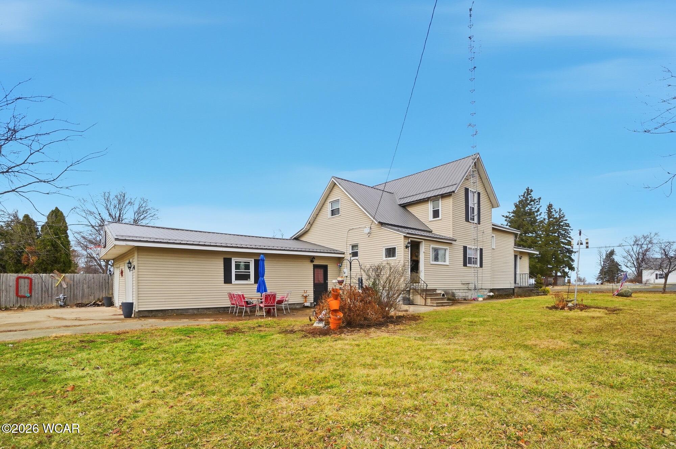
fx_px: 281
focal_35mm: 15
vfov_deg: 77.2
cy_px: 224
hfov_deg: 100.4
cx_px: 338
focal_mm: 10
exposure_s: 1/2500
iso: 125
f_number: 9
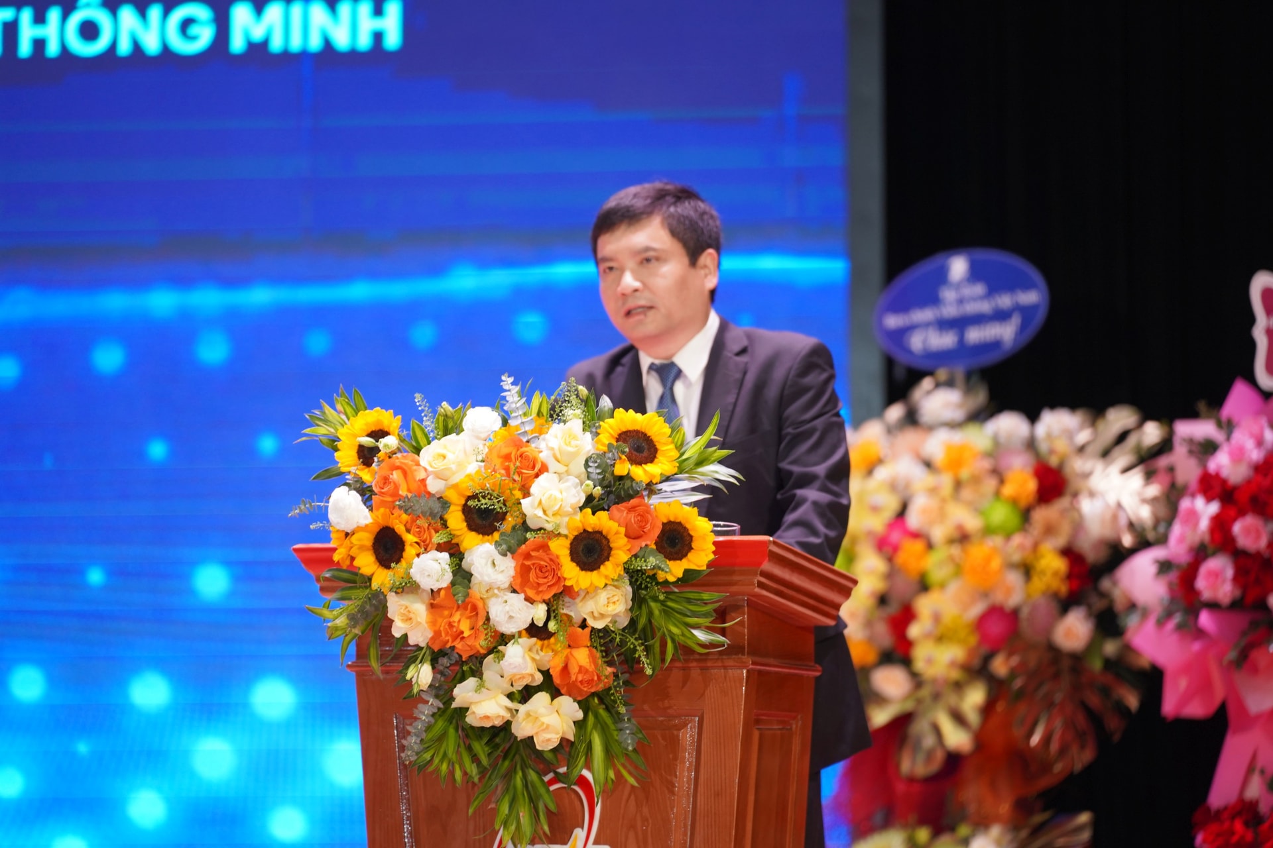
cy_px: 424
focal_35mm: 150
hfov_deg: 13.7
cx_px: 636
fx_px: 5304
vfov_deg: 9.1
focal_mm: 150
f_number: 2.8
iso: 1250
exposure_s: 1/160
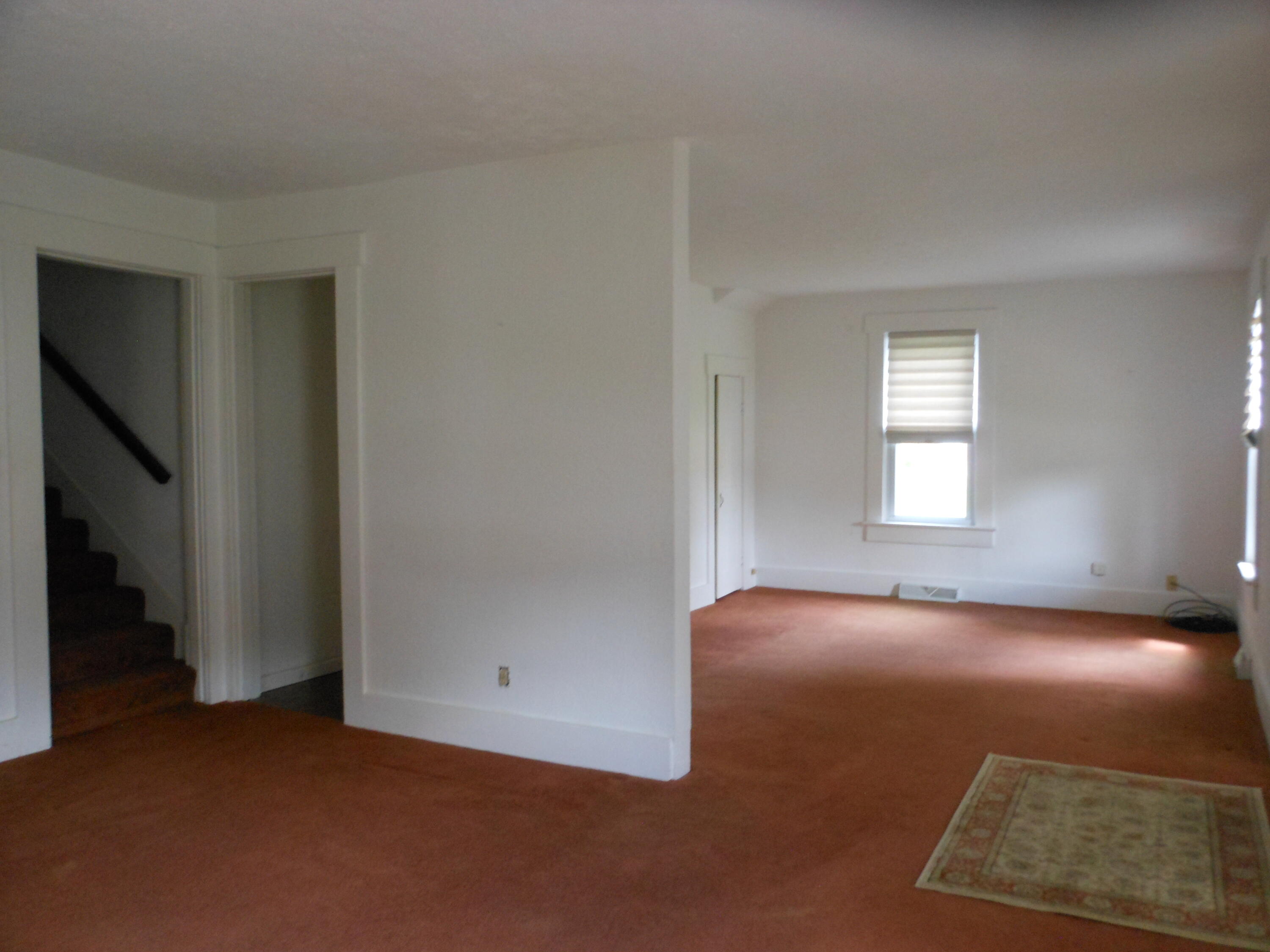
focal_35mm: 28
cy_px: 476
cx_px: 635
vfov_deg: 49.7
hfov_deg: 63.4
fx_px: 1027
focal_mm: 5
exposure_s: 1/30
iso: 400
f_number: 3.7
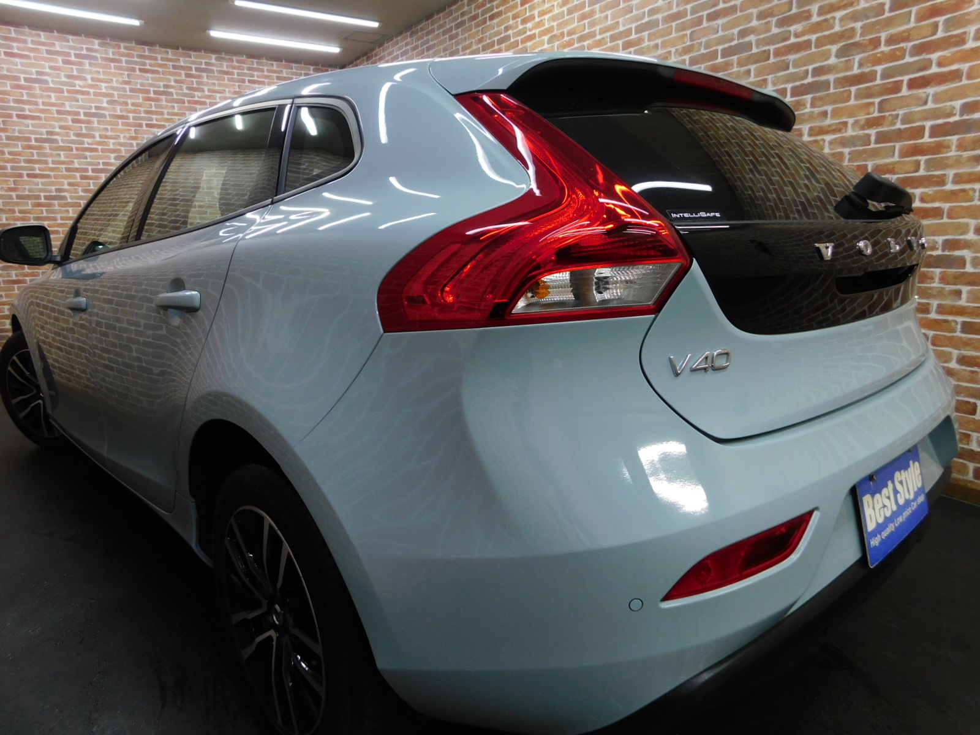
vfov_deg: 58.9
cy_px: 368
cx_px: 490
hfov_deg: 73.9
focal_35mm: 23
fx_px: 651
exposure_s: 1/30
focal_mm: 4
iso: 160
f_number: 3
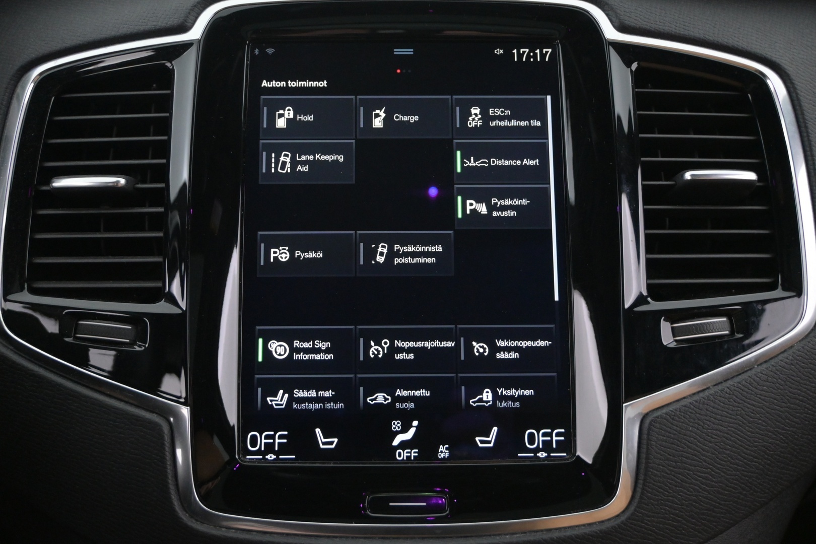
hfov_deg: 51.3
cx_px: 408
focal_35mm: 38
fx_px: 850
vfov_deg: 35.5
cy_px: 272
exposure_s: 1/40
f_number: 4.2
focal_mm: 25
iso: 3600
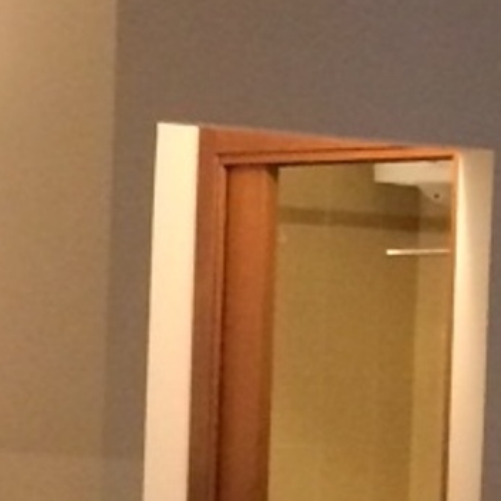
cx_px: 293
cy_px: 765
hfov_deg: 8.5
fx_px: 3390
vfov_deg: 8.3
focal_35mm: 207
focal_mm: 4.15
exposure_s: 1/25
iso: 250
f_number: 2.2
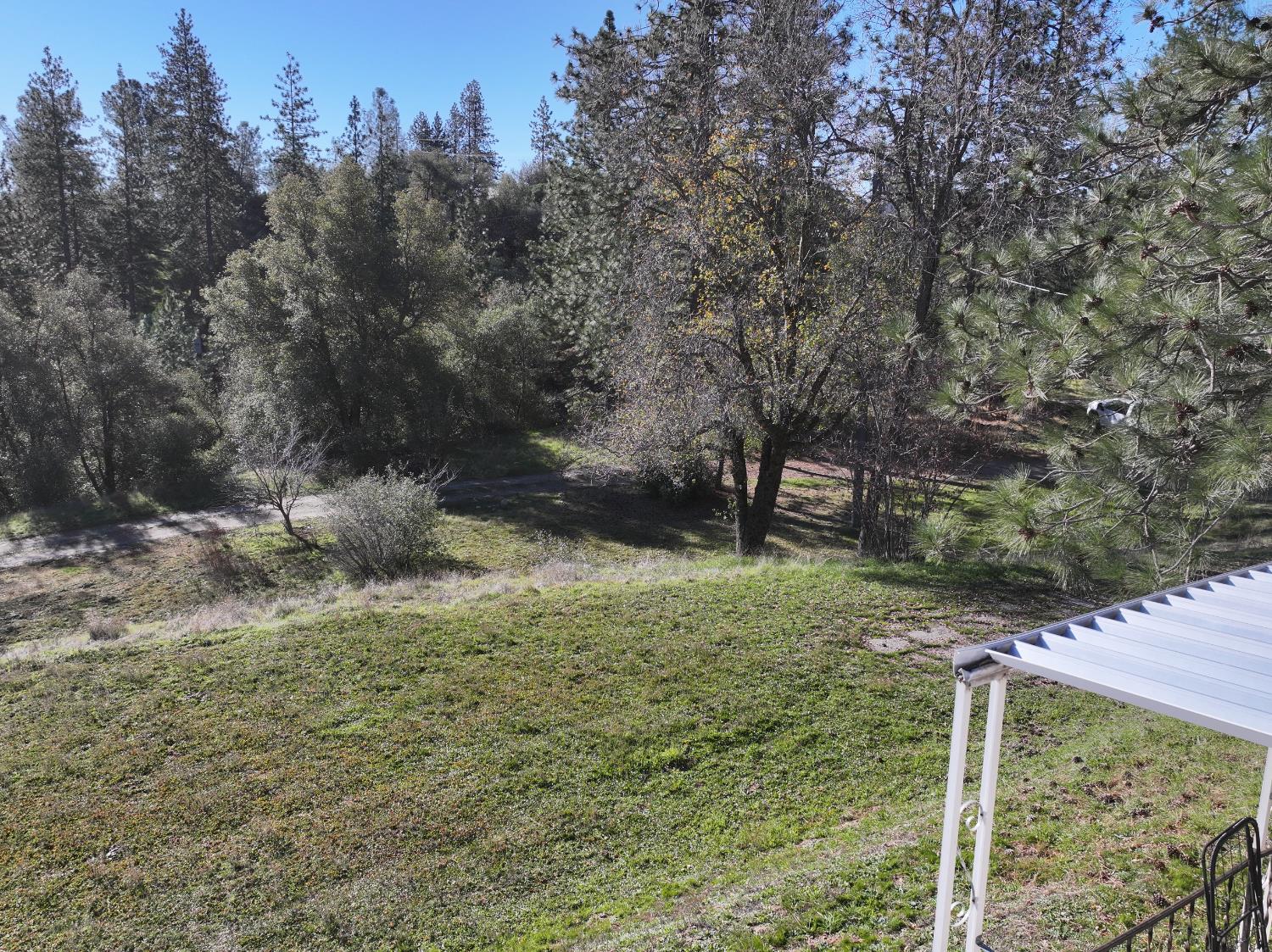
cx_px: 636
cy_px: 476
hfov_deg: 71.6
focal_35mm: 24
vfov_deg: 56.8
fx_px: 881
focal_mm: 12.29
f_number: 2.8
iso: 170
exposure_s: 1/2000
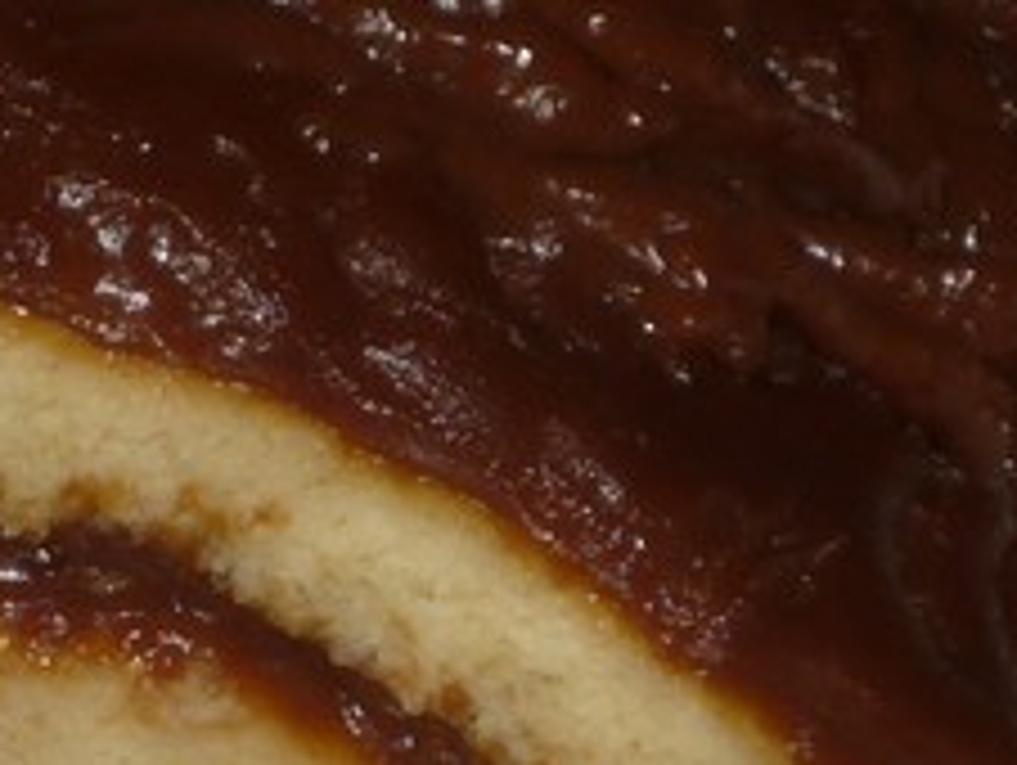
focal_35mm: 400
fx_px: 11764
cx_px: -194
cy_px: 369
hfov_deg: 4.9
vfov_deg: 3.7
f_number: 5.6
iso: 100
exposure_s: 1/50
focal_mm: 14.2
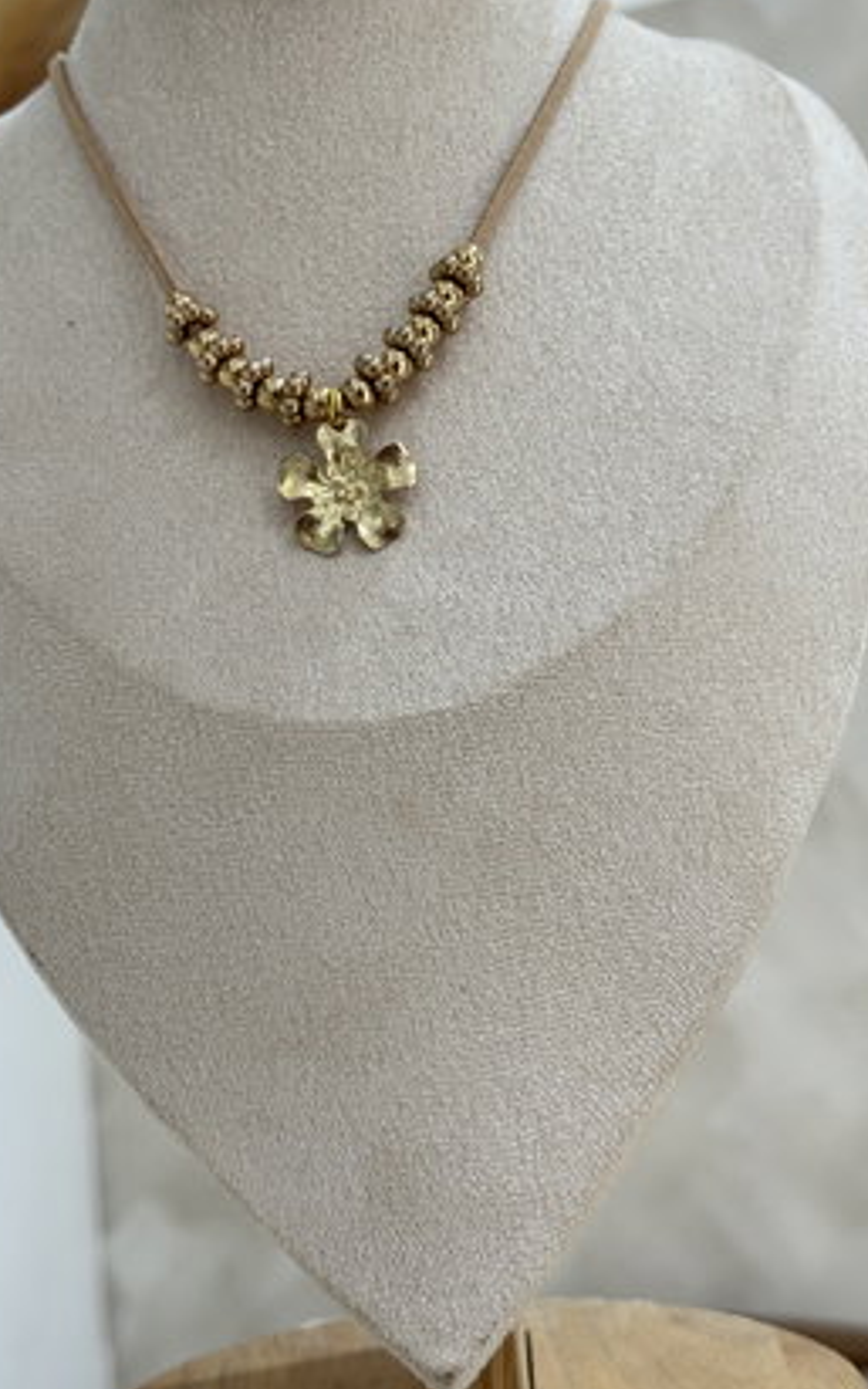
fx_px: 2497
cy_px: 586
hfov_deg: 19.7
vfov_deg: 31.0
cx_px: 409
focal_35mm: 66
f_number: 1.78
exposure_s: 1/100
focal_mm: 6.76
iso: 64
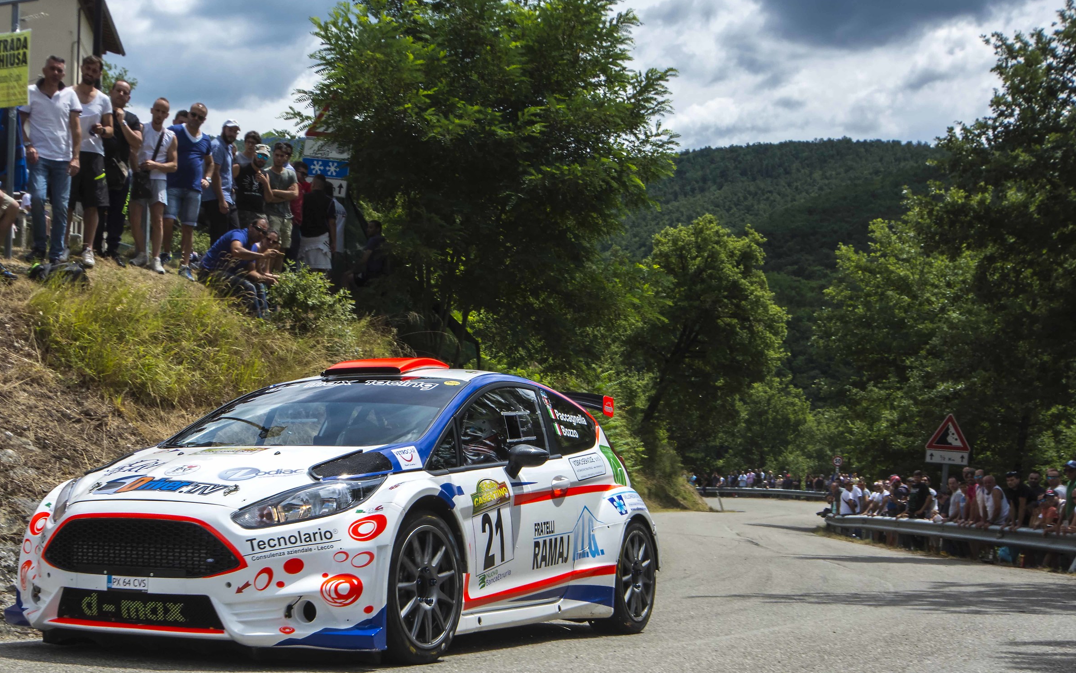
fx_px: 1085
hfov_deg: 52.7
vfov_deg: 34.4
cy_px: 353
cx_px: 534
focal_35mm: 37
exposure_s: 1/1000
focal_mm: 24
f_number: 9
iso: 400
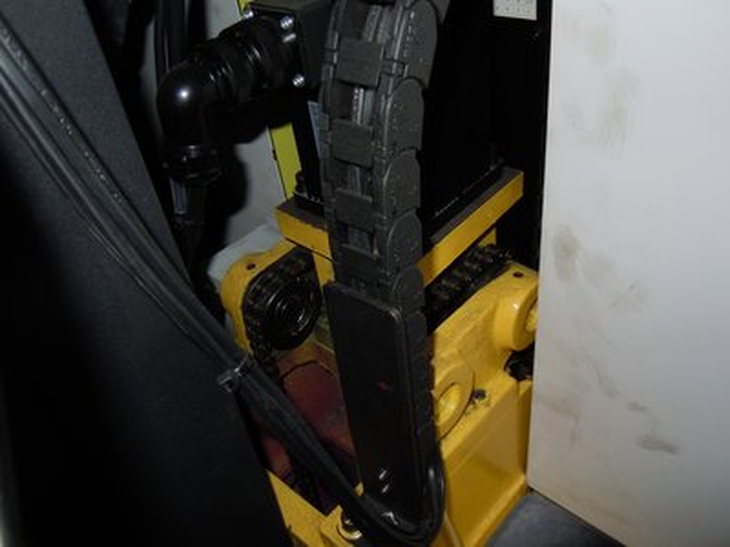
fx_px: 633
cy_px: 274
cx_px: 365
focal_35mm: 30
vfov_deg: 46.8
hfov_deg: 60.0
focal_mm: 5.4
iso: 250
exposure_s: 1/30
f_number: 3.5
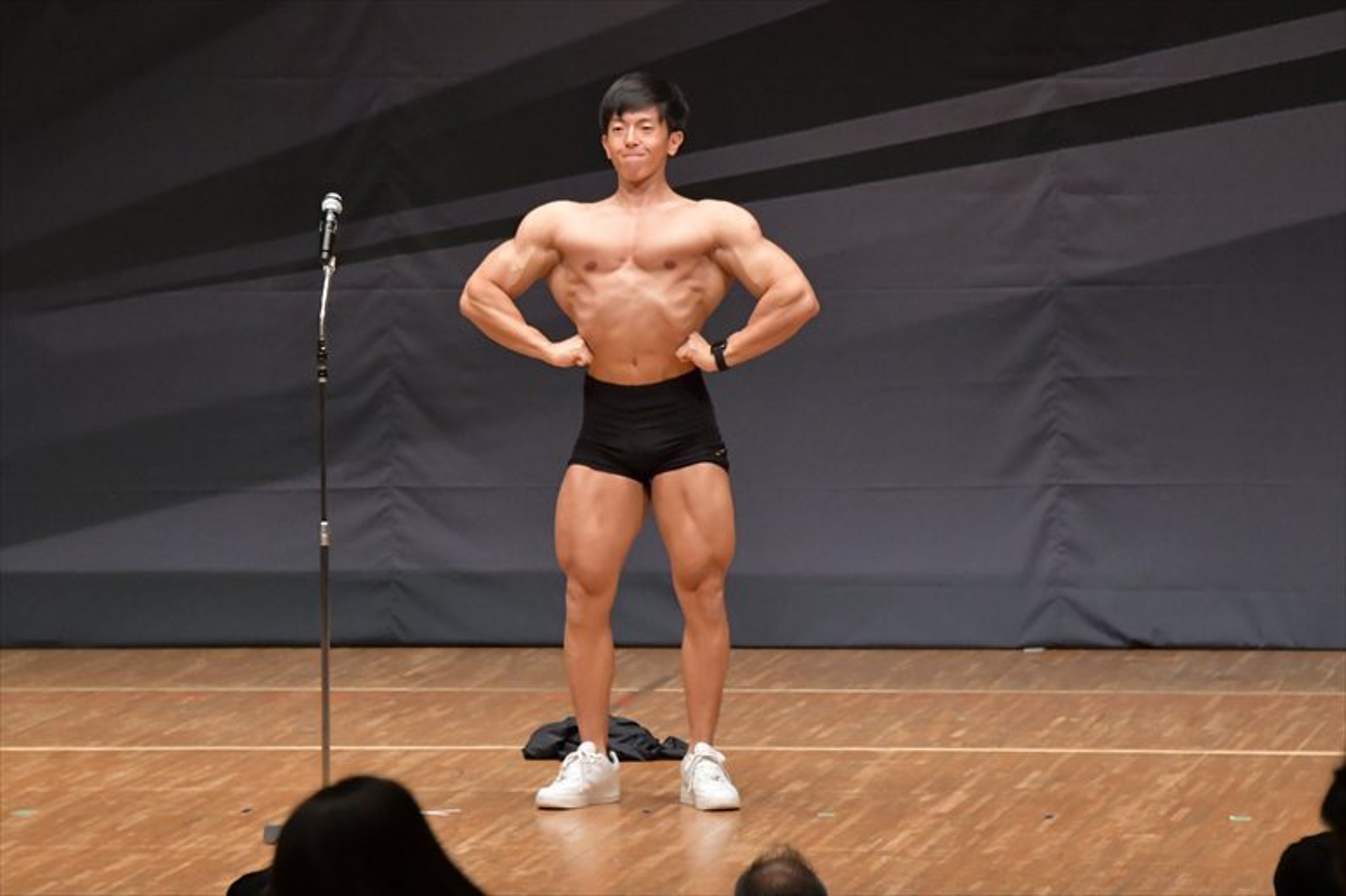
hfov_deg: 8.1
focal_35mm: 255
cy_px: 448
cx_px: 673
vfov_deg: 5.4
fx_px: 9530
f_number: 5.6
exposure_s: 1/400
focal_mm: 170
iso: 6400
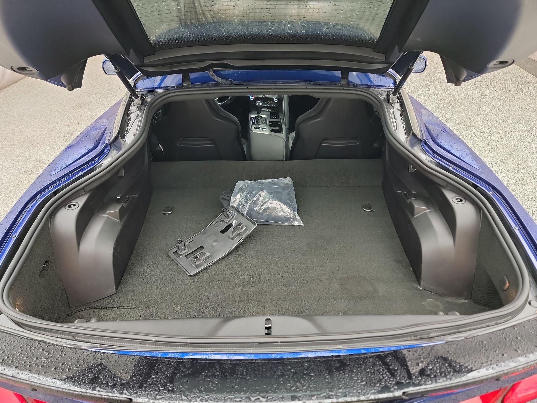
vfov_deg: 56.8
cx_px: 268
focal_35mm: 24
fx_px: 372
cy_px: 202
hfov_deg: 71.6
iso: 682
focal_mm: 6.7
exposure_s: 1/59
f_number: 1.8
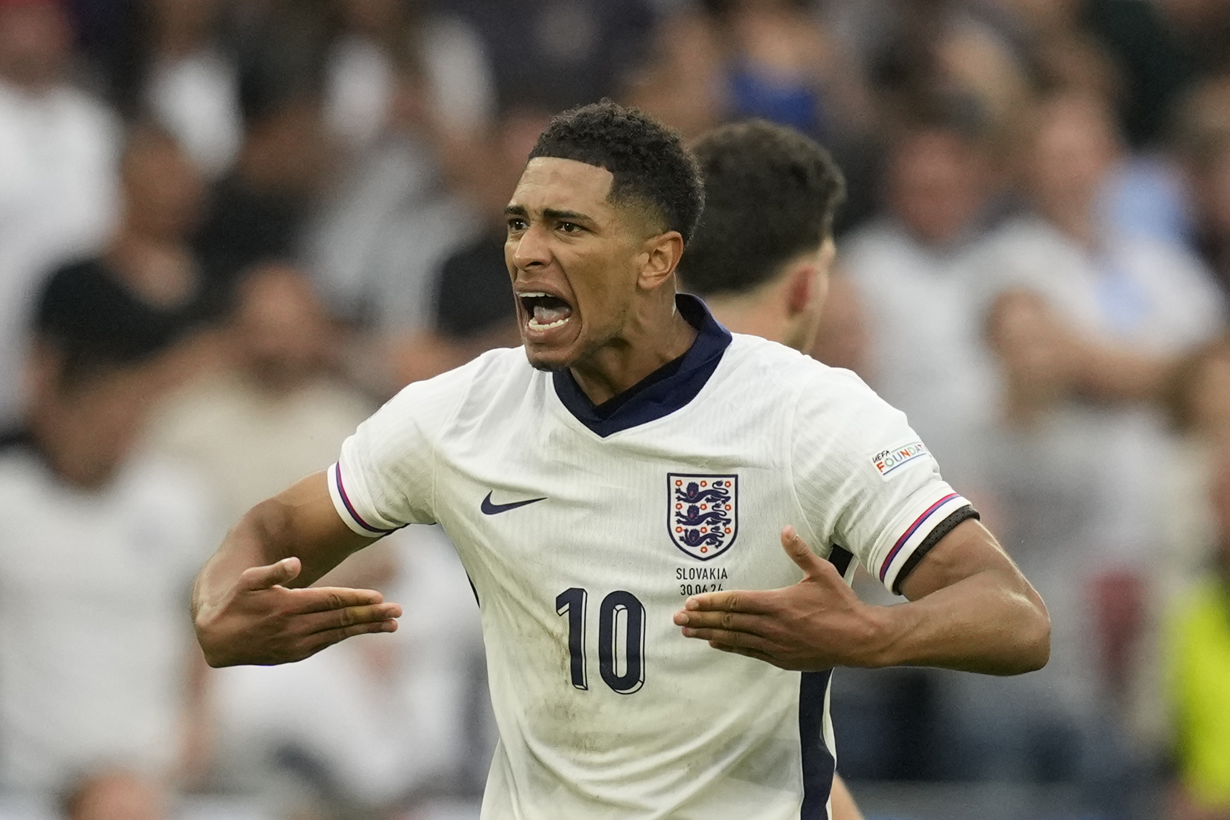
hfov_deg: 5.2
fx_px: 13666
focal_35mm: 400
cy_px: 410
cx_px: 615
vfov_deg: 3.4
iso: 2000
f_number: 3.2
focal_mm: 400
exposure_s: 1/2000
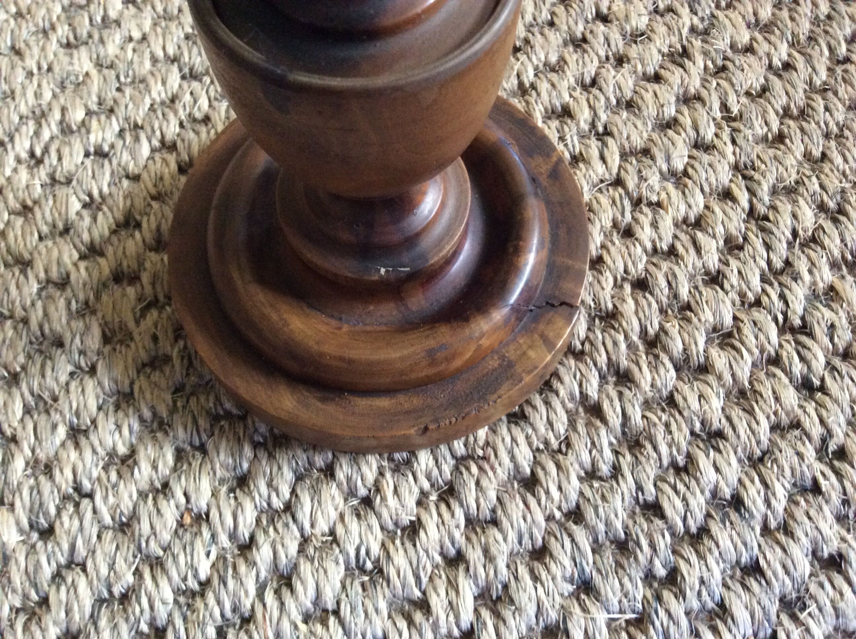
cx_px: 428
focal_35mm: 32
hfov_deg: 56.9
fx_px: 790
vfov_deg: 44.1
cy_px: 320
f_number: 2.4
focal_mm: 3.3
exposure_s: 1/25
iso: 320
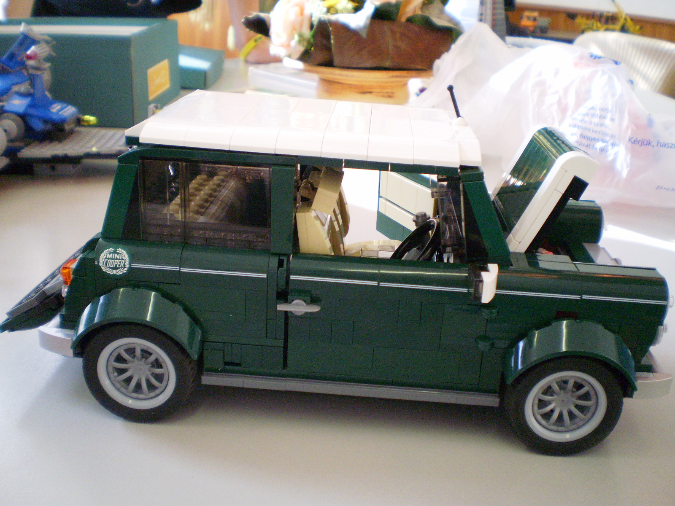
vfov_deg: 39.7
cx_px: 338
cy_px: 253
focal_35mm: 36
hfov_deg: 51.4
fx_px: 702
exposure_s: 1/60
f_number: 3.1
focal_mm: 6.3
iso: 400
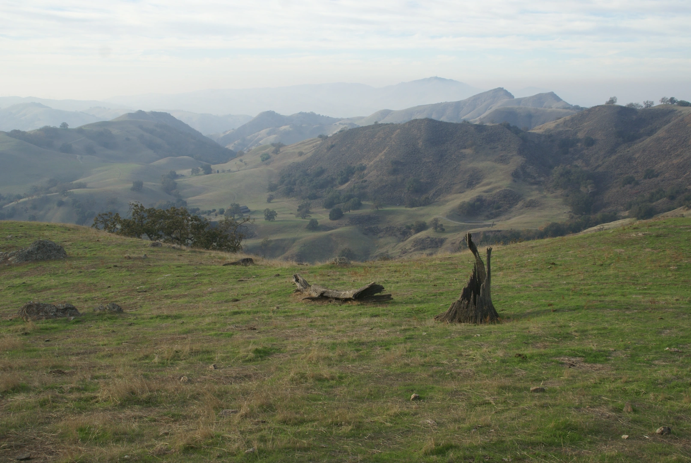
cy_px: 232
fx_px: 807
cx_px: 346
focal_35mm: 42
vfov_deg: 32.0
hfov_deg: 46.3
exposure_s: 1/125
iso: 100
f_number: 8
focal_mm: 28
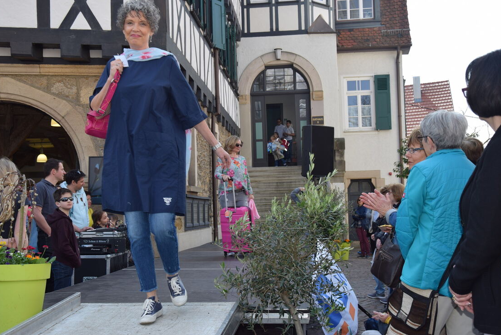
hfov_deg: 40.3
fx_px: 682
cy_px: 162
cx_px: 247
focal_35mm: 49
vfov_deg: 27.5
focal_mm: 30
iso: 100
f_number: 6.3
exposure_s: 1/160
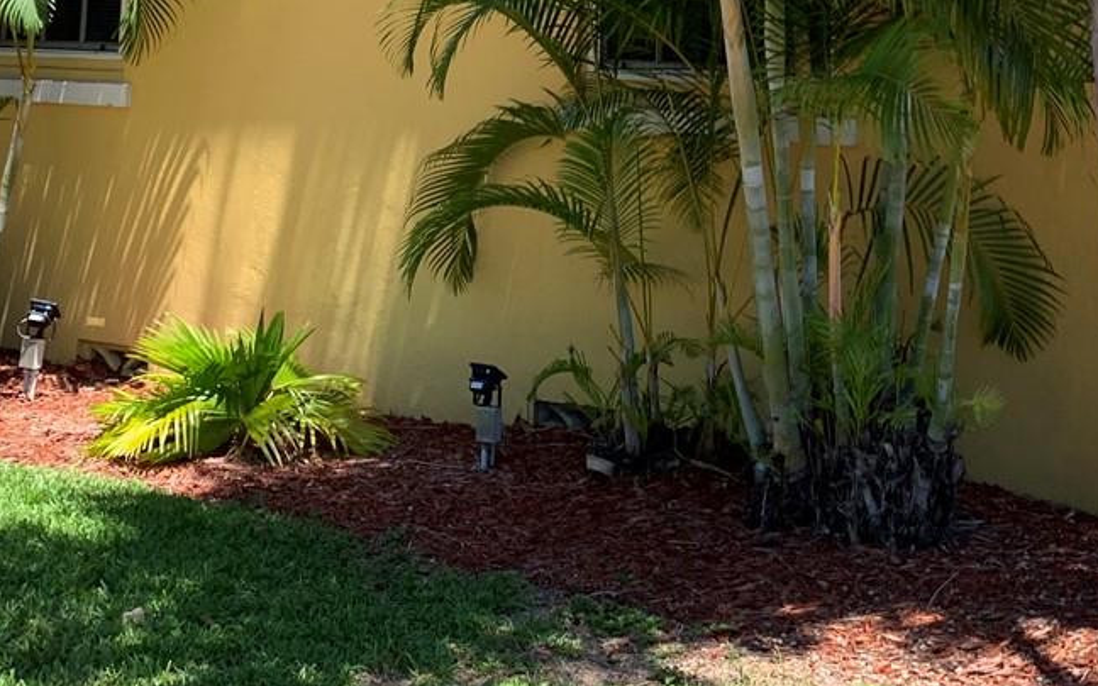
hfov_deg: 30.0
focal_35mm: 68
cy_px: -219
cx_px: 729
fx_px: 2035
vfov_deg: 17.8
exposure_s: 1/749
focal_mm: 4.25
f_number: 1.8
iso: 25
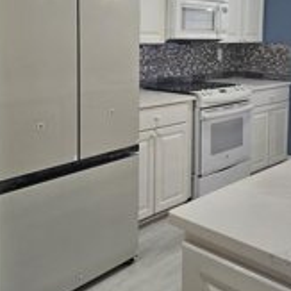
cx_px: 136
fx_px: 428
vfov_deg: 36.5
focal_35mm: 45
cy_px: 66
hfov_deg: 37.5
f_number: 1.8
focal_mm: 5.4
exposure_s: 1/120
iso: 125
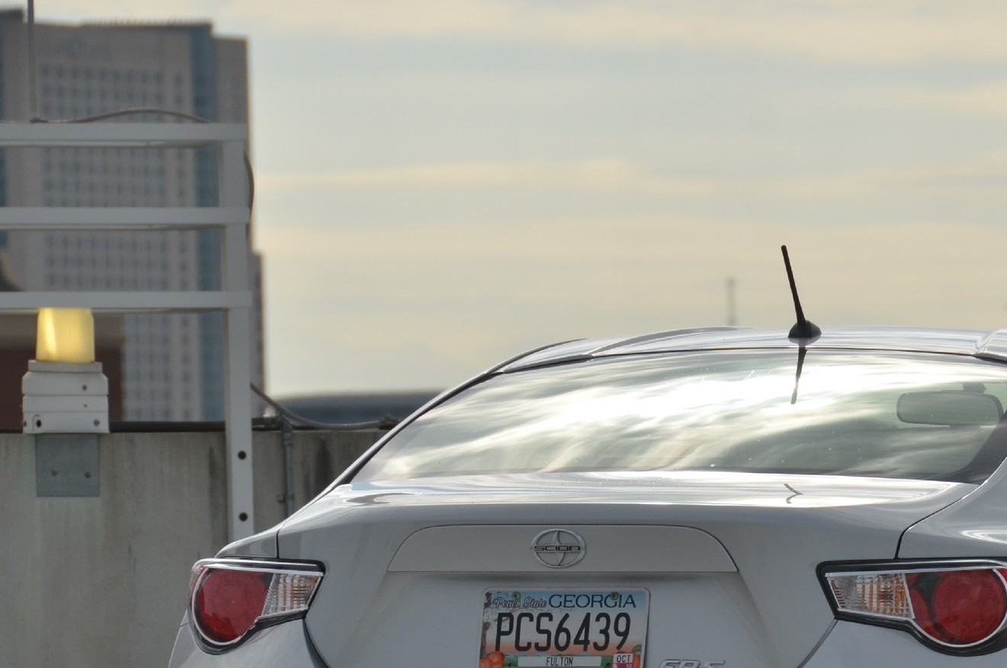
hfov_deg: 4.8
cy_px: 548
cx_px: 906
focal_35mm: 427
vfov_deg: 3.2
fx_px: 11922
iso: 320
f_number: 8
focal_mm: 150
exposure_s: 1/2000
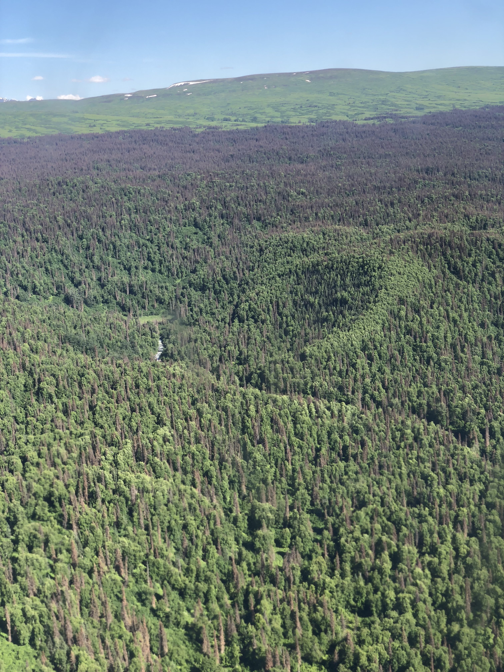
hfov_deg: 28.0
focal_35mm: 52
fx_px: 1009
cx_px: 252
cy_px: 336
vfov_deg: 36.8
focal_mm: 6
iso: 16
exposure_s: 1/470
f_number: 2.4
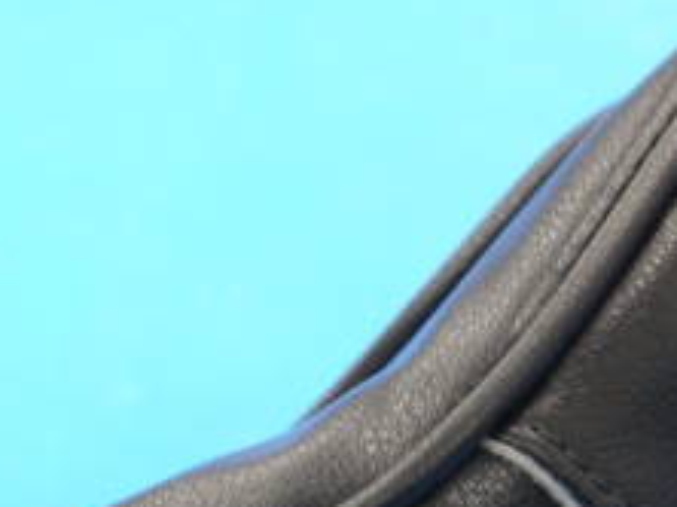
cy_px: 651
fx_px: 3497
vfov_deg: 8.2
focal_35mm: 179
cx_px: 314
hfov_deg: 11.1
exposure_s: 1/60
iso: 640
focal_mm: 31
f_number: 5
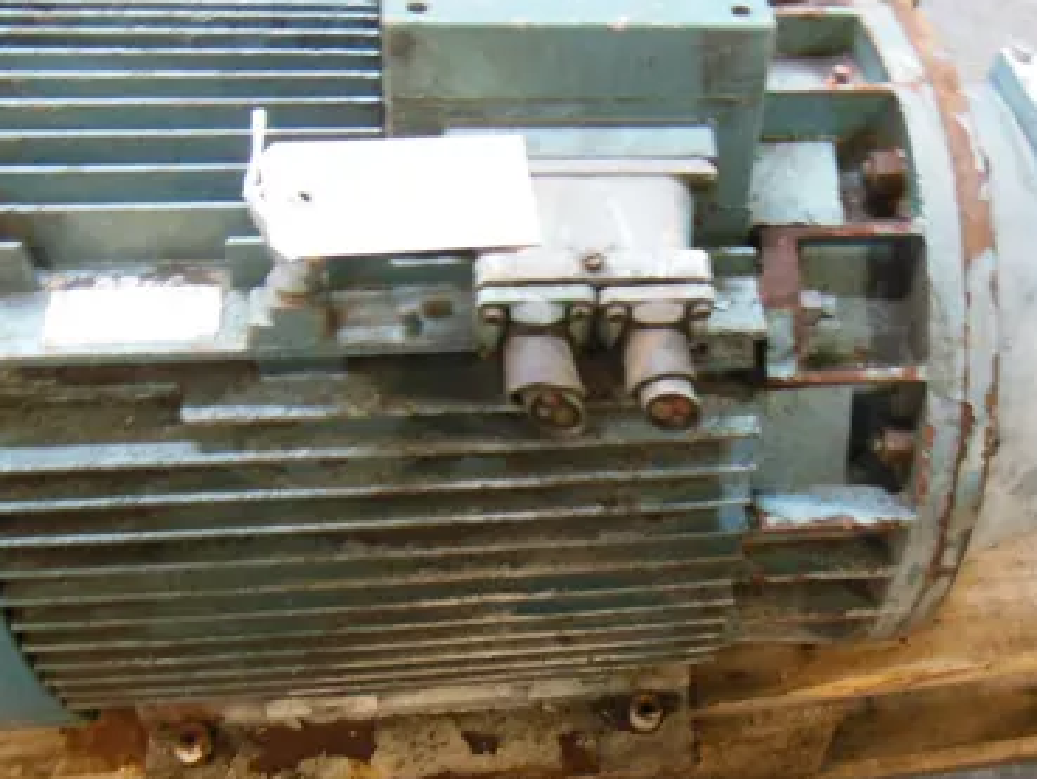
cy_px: 496
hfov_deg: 44.4
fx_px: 1259
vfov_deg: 34.2
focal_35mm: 42
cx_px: 658
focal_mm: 4.5
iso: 640
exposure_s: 1/8
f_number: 3.5
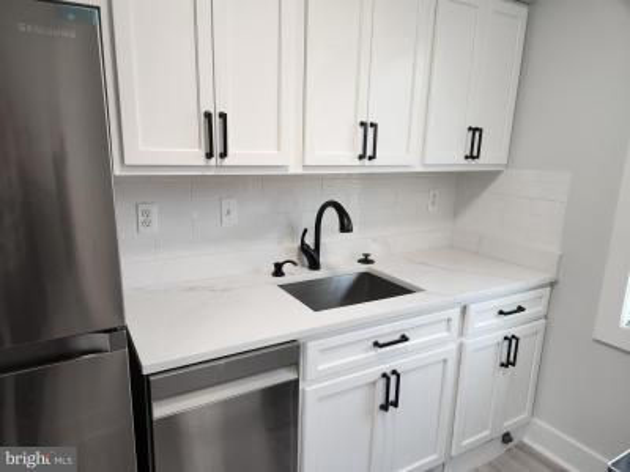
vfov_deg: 58.9
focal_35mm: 23
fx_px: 419
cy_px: 236
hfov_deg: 73.9
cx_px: 315
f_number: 1.8
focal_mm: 5.4
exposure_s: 1/180
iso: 160
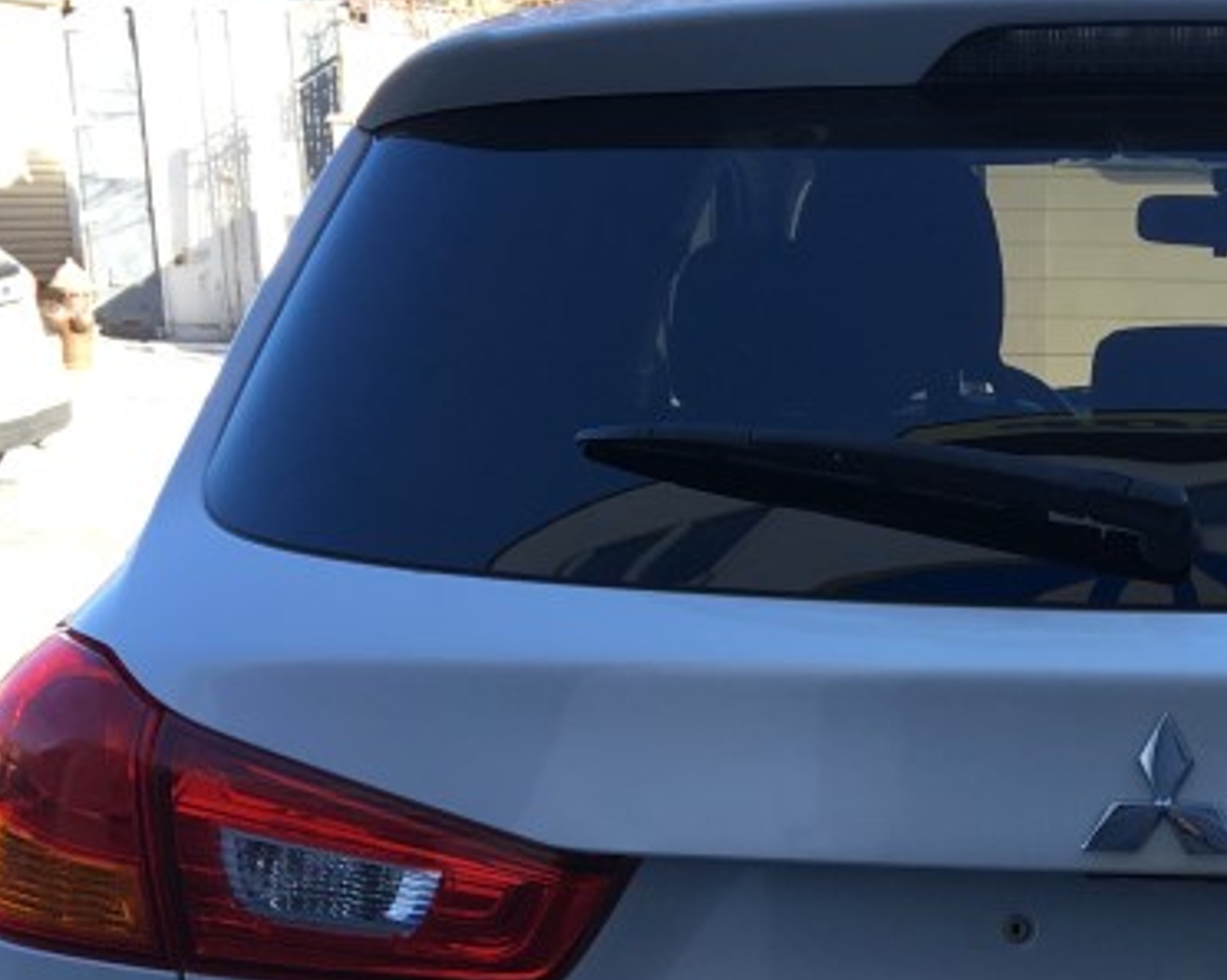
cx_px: 1075
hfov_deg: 23.9
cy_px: 1109
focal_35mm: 78
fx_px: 2830
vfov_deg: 18.8
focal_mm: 4.15
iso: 25
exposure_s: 1/187
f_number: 2.2
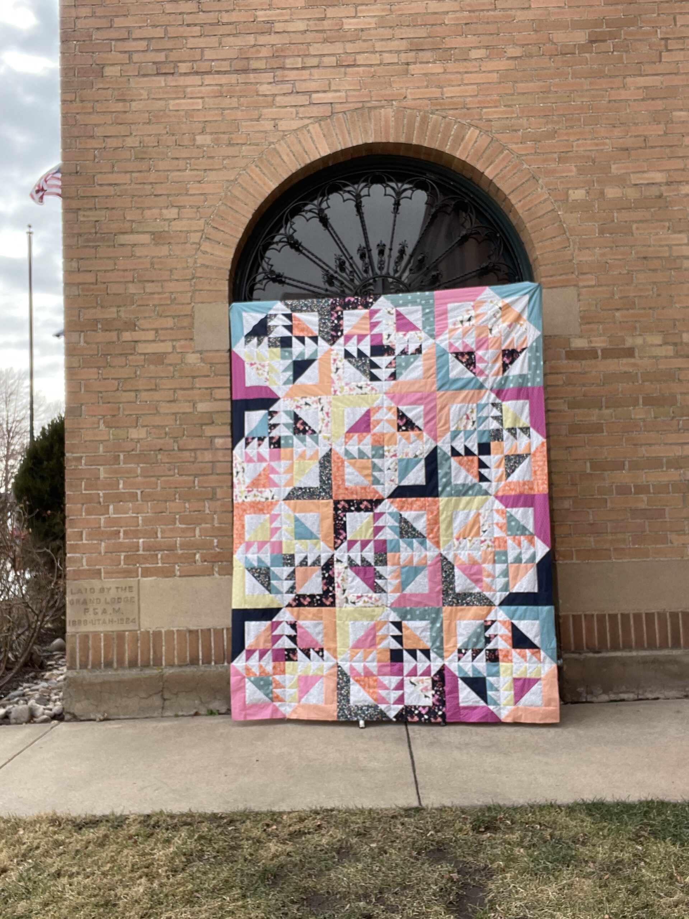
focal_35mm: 30
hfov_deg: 46.8
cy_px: 460
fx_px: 796
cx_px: 344
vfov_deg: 60.0
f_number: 2.2
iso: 25
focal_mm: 2.71
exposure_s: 1/501
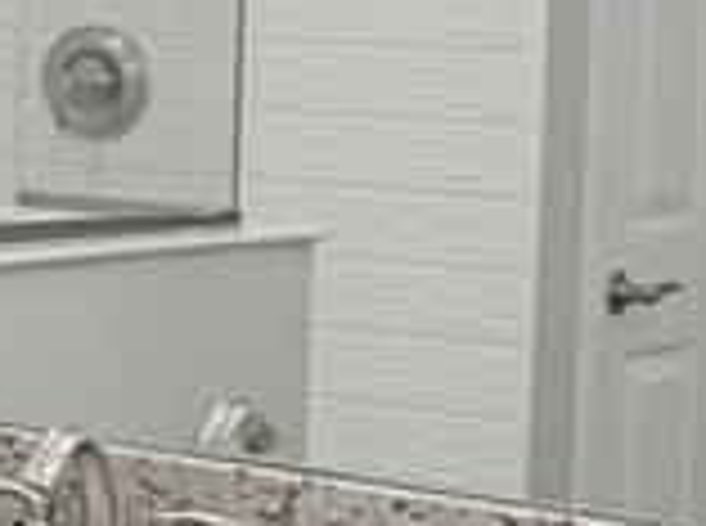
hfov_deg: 10.4
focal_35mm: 157
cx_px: -1138
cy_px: -45
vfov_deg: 9.3
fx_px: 3195
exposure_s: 1/189
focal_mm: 6.76
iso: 200
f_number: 1.78
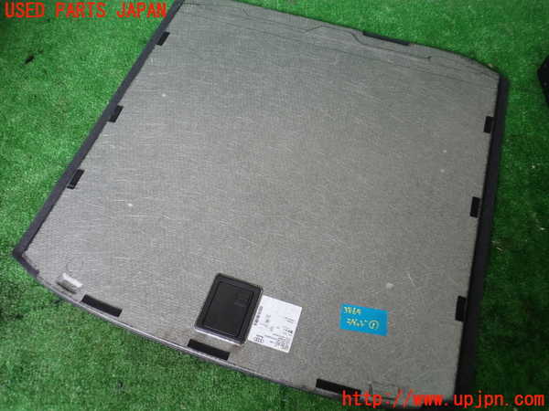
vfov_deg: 46.8
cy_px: 206
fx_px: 476
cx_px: 274
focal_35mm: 30
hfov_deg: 60.0
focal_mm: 5.4
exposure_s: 1/40
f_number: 2.3
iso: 200
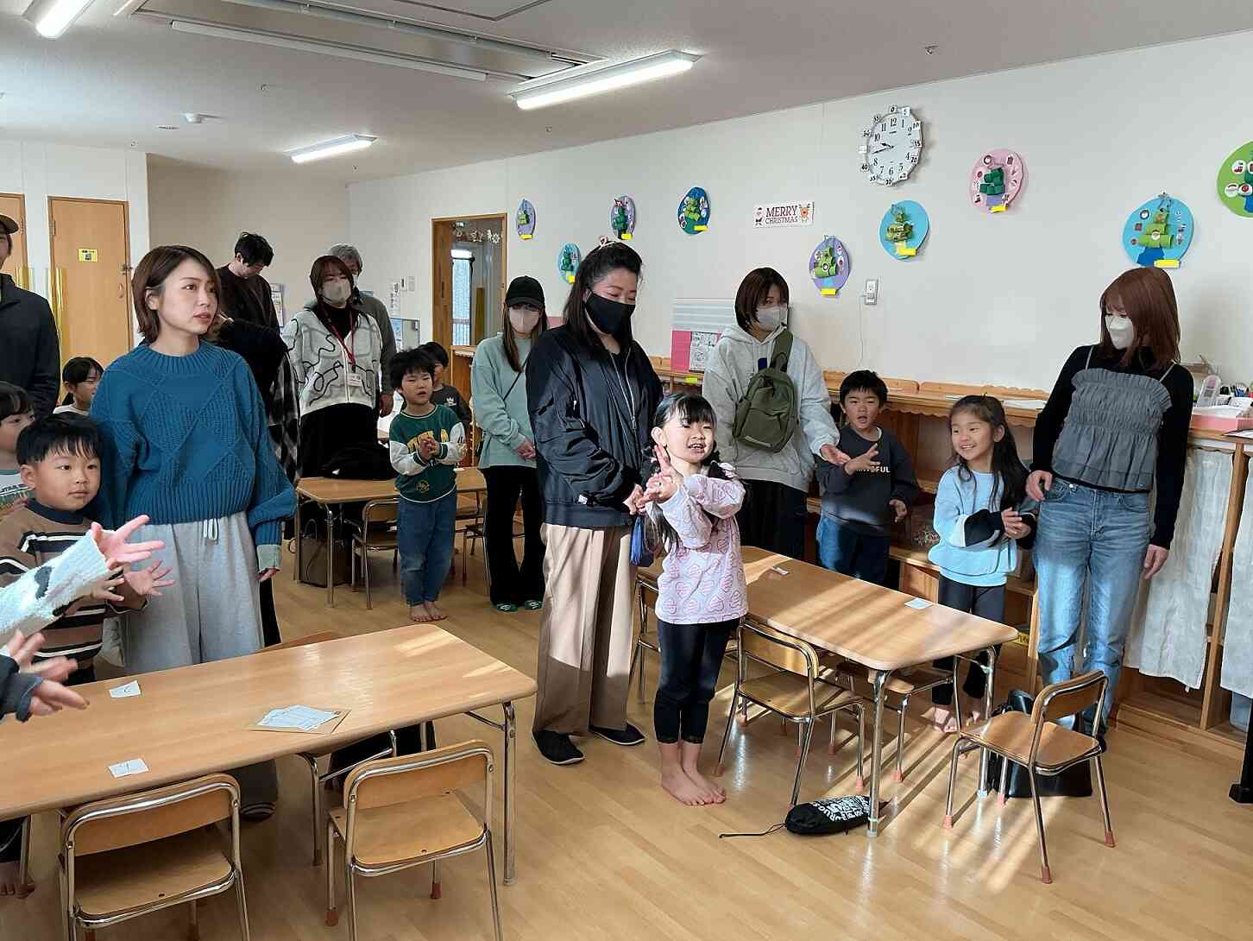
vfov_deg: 48.3
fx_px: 1050
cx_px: 626
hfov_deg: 61.6
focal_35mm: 29
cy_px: 470
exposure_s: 1/120
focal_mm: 3
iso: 50
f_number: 1.8
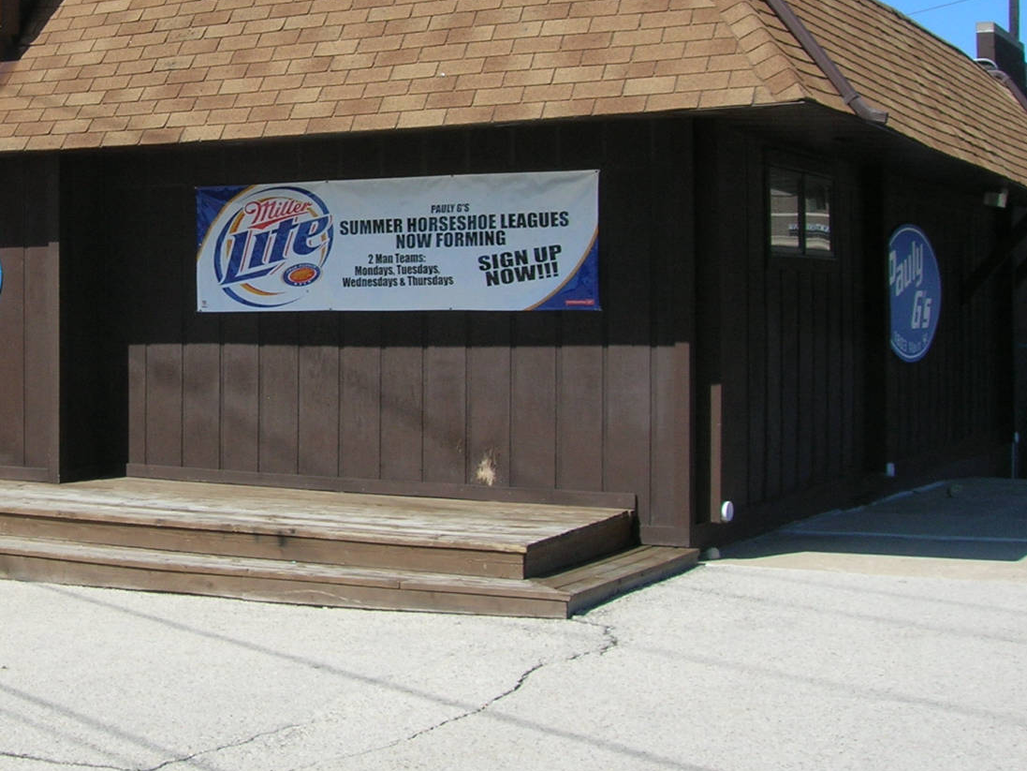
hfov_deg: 30.1
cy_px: 242
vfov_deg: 23.5
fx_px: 1840
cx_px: 142
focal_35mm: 62
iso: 50
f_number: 4.9
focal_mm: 5.7
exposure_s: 1/424
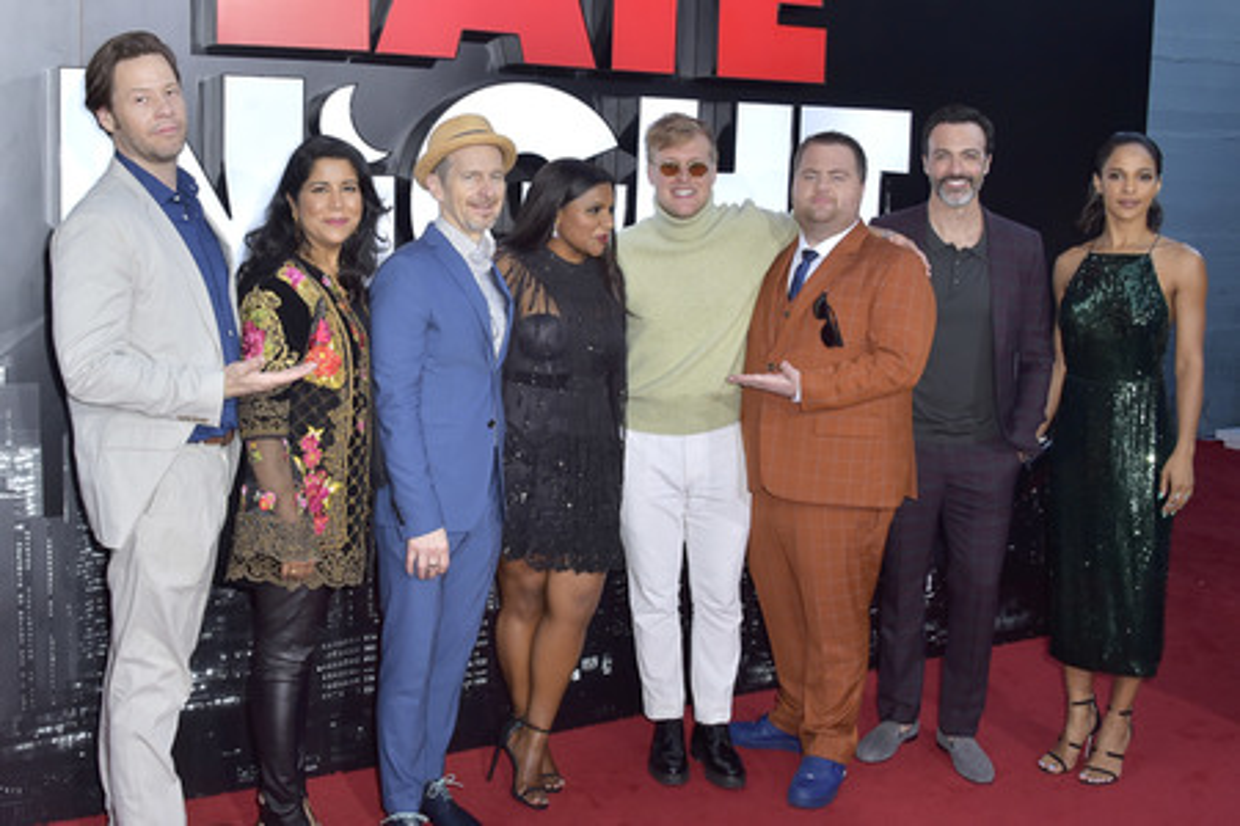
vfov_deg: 41.1
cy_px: 413
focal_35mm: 32
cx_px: 620
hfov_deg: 58.7
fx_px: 1102
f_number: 7.1
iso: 500
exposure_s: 1/250
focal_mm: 32
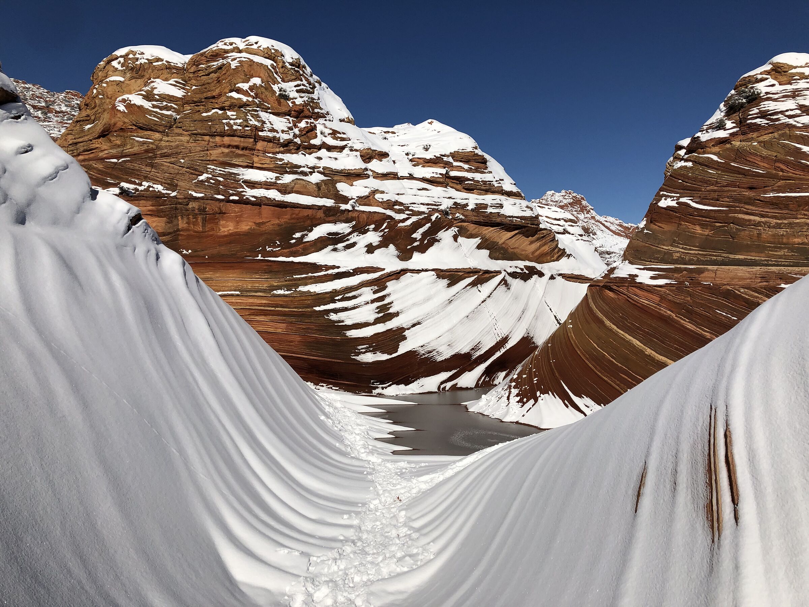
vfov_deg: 49.7
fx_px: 654
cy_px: 304
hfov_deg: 63.4
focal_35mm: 28
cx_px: 404
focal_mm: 3.99
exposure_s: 1/8130
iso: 20
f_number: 1.8
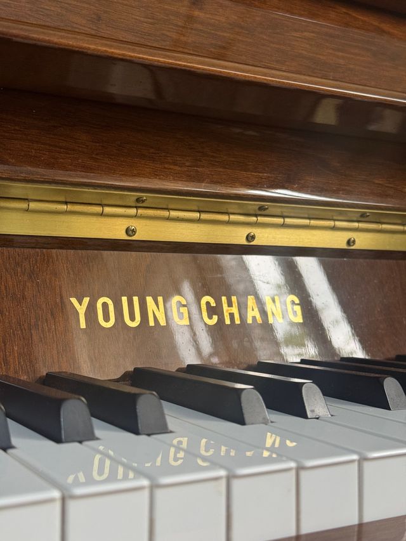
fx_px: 750
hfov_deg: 30.3
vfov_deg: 39.7
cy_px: 270
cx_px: 203
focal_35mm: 48
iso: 250
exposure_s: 1/54
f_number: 1.78
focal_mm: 6.76
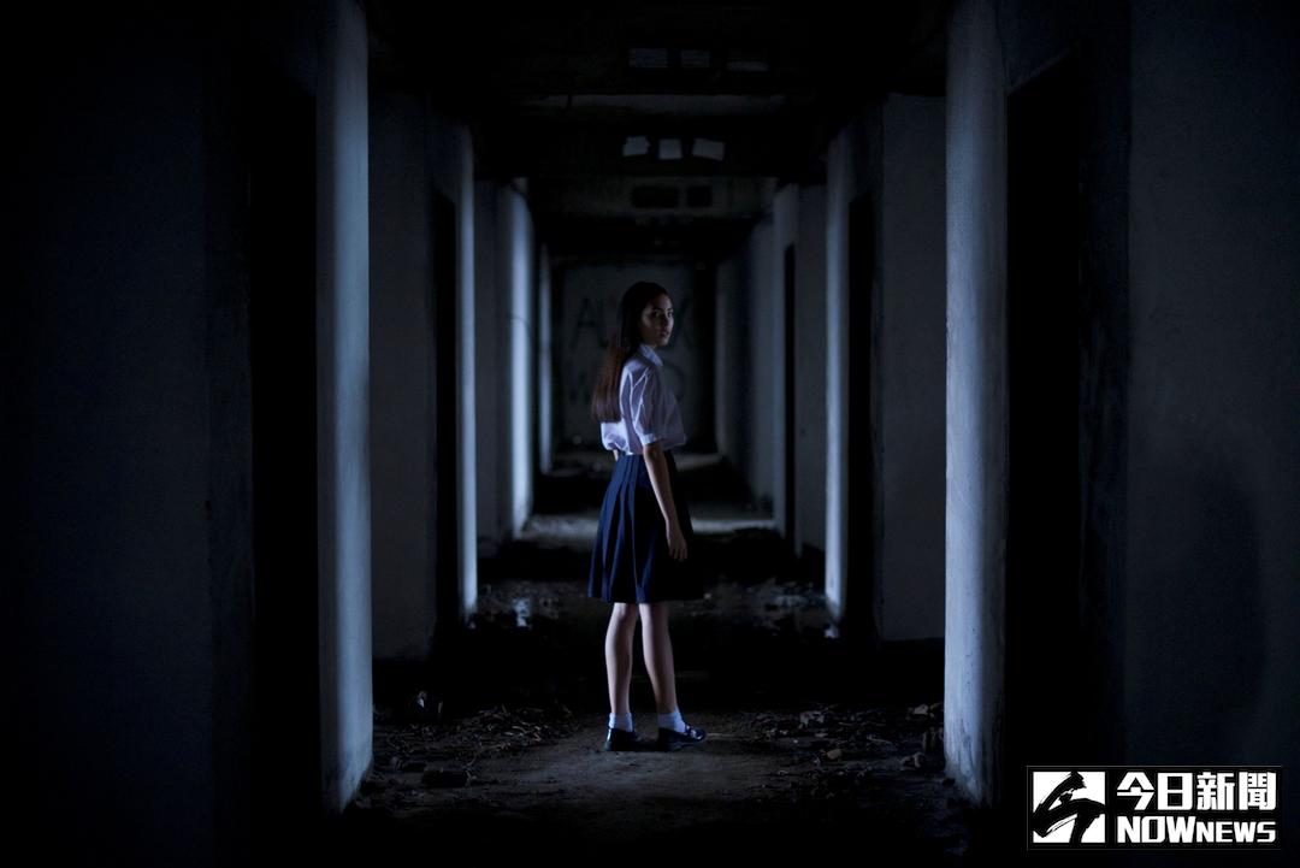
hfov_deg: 39.6
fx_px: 1806
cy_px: 434
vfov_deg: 27.0
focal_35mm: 50
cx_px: 650
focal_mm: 50
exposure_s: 1/100
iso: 3200
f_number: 1.4
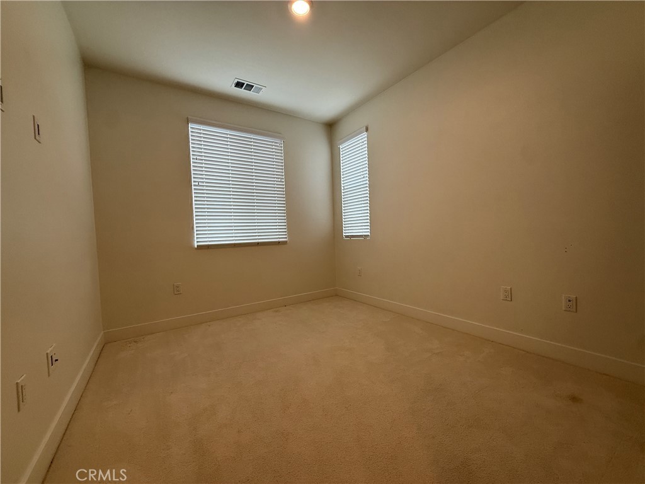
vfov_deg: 85.7
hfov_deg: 102.1
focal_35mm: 14
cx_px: 322
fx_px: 261
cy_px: 242
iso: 125
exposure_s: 1/120
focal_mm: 2.22
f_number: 2.2
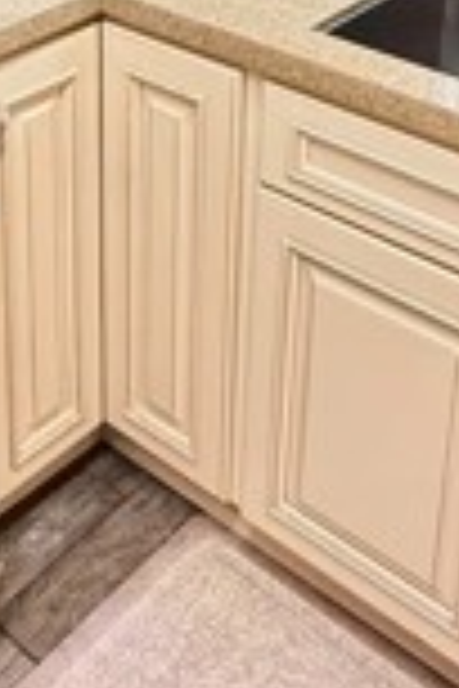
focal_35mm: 61
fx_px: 1167
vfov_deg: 28.8
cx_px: 117
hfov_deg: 22.1
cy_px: -126
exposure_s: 1/60
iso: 400
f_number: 2.2
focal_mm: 2.22
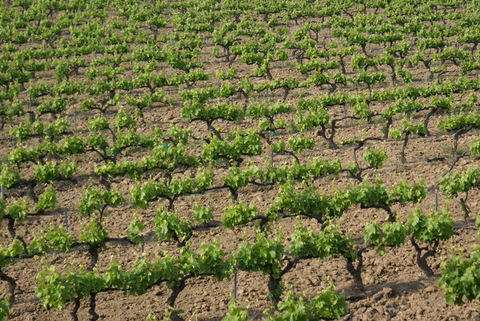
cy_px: 160
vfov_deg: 13.1
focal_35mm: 105
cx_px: 240
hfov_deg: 19.4
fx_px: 1402
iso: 100
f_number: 5.6
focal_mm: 70
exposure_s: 1/320
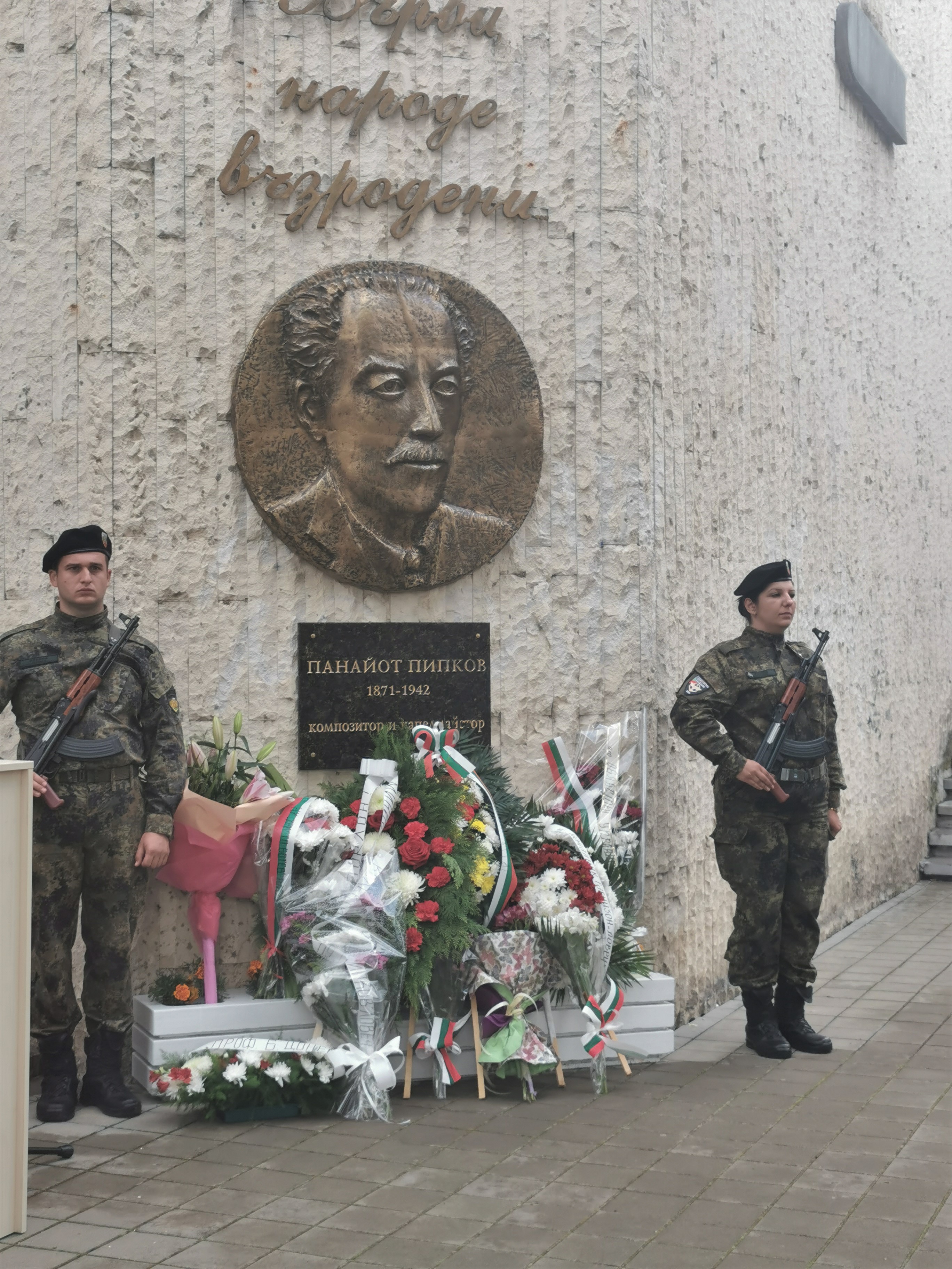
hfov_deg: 27.5
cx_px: 476
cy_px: 634
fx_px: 1943
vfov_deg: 36.2
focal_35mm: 53
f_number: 1.6
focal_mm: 5.56
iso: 50
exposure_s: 1/354
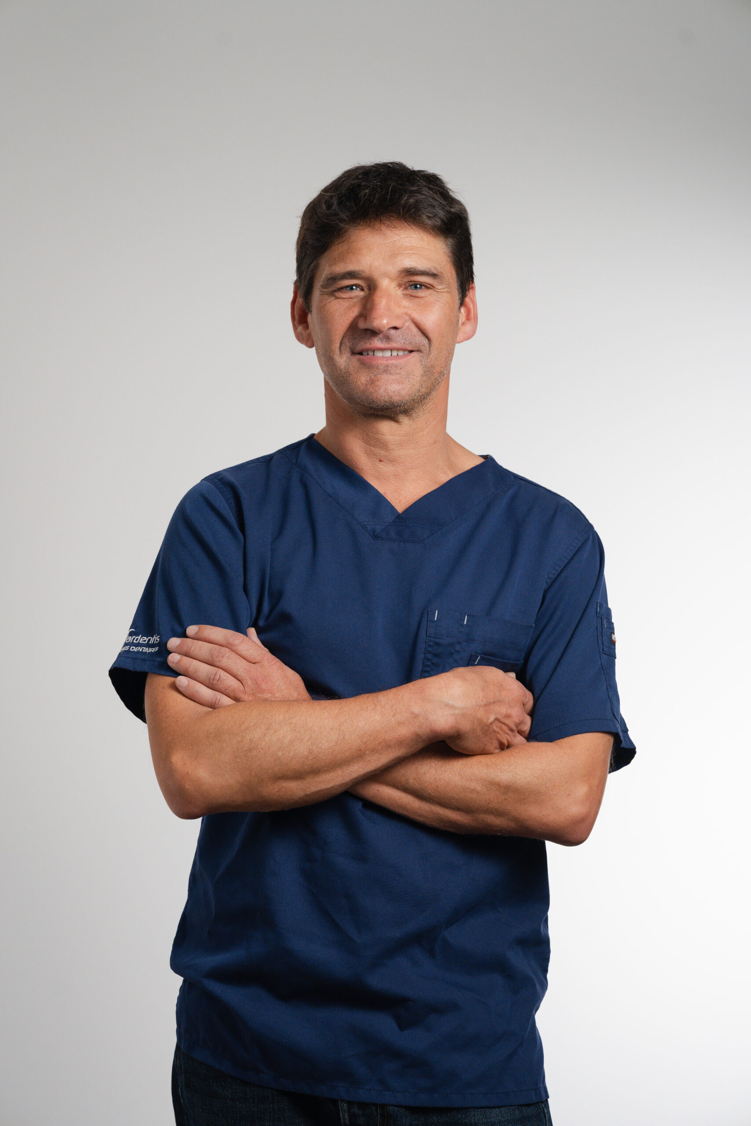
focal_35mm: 70
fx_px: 2190
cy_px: 563
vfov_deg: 28.8
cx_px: 376
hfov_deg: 19.5
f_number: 5.6
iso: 800
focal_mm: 70
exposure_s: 1/200
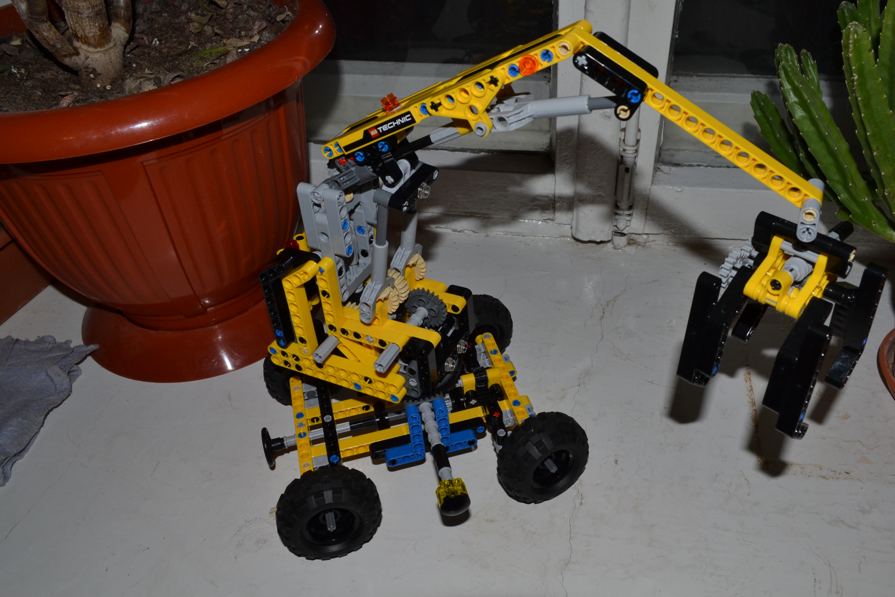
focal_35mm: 30
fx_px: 746
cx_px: 495
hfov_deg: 61.8
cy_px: 277
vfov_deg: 43.6
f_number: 11
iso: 200
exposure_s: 1/60
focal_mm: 18
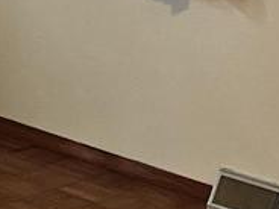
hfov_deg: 10.1
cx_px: -270
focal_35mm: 181
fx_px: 1459
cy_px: -141
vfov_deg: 8.0
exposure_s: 1/60
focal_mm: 5.1
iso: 250
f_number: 1.6
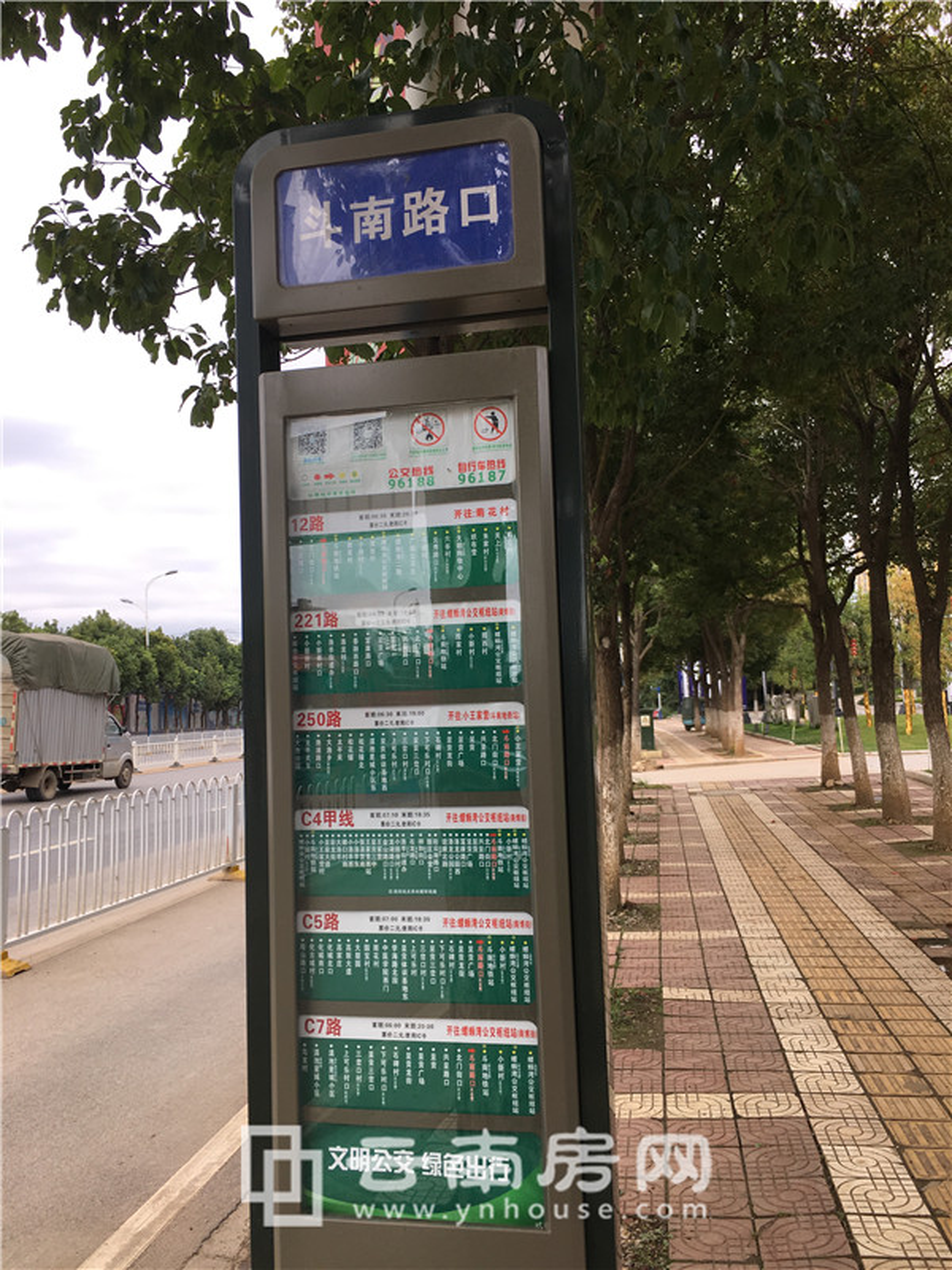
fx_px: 1063
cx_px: 476
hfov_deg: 48.2
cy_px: 635
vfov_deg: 61.7
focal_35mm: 29
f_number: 2.2
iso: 25
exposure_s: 1/527
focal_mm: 4.15
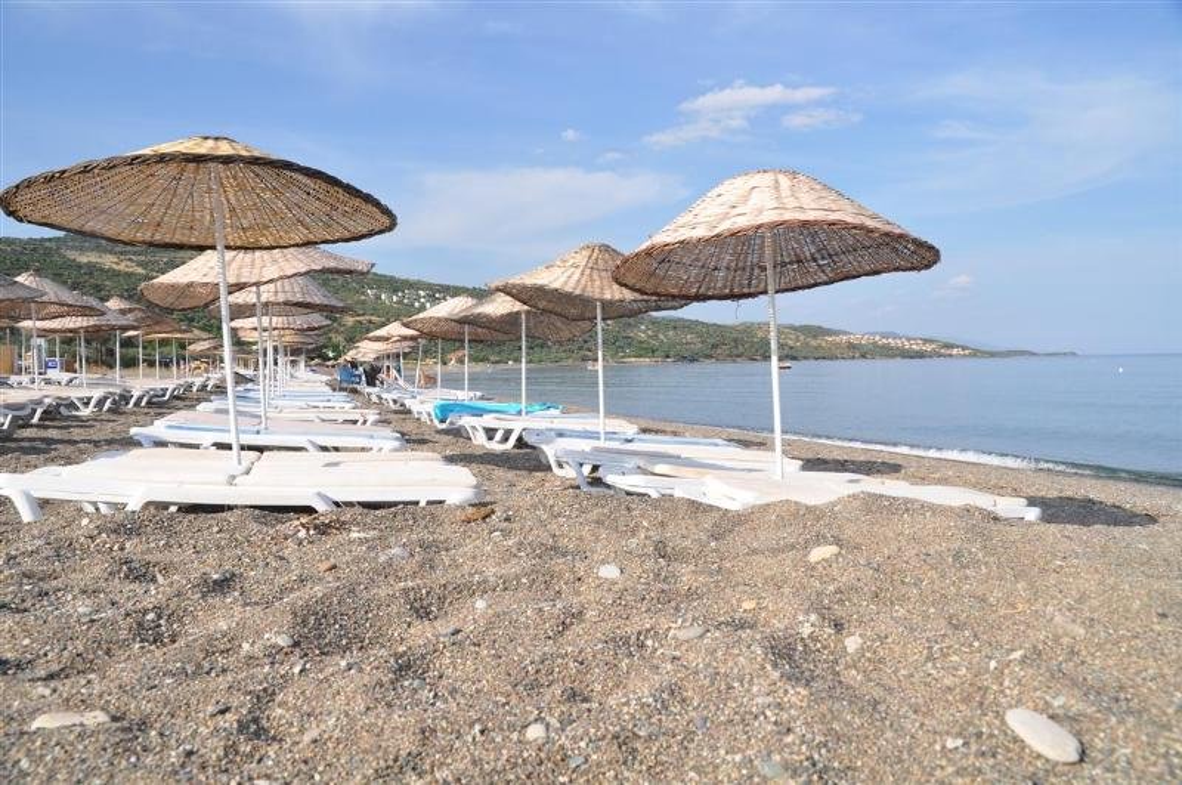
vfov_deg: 50.3
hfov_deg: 70.5
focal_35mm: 26
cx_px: 591
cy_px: 392
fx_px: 836
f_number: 9
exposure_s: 1/320
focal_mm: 17
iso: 200
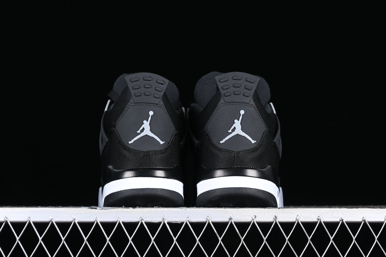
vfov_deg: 18.2
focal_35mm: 75
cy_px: 128
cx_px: 193
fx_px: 804
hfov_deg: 27.0
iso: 160
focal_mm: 50
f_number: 6.3
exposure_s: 1/60
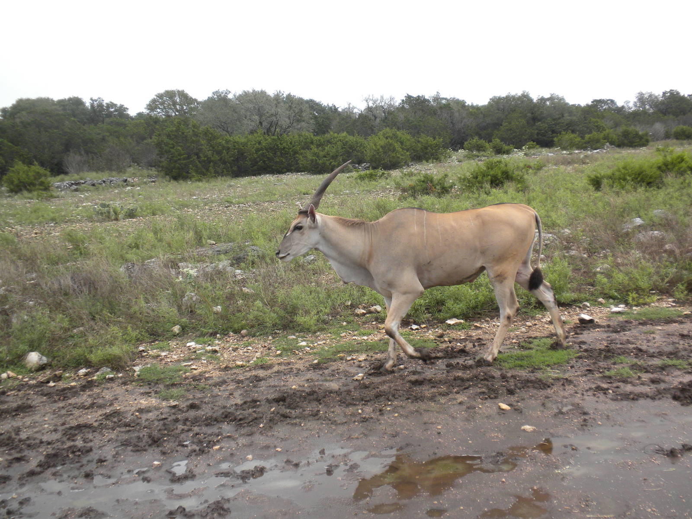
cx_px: 346
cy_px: 260
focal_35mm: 37
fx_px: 740
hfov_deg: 50.1
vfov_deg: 38.7
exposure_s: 1/404
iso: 111
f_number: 3.5
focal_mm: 6.6
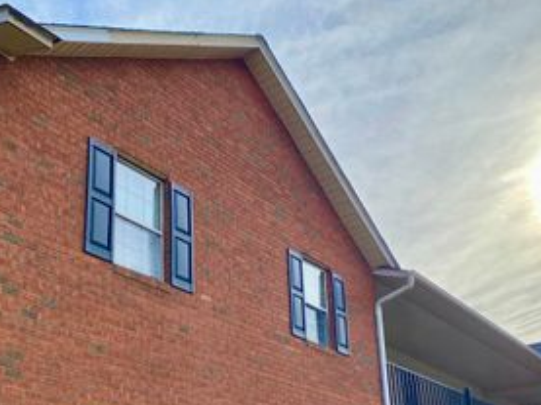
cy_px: 347
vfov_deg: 29.8
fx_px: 734
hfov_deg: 40.5
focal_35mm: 47
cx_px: 264
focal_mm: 4.25
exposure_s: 1/2571
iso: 32
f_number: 1.8
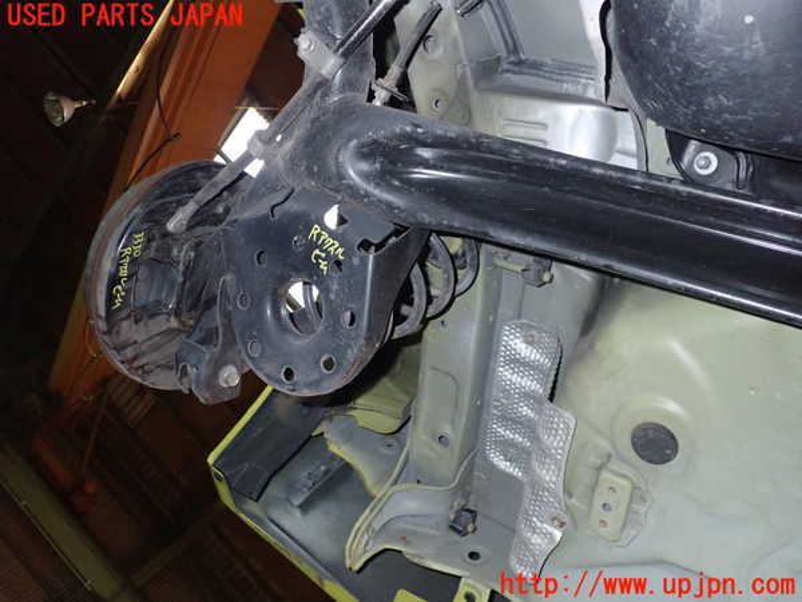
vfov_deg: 46.8
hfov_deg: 60.0
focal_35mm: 30
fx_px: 695
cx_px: 401
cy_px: 301
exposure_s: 1/30
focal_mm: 5.5
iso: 800
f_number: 6.3
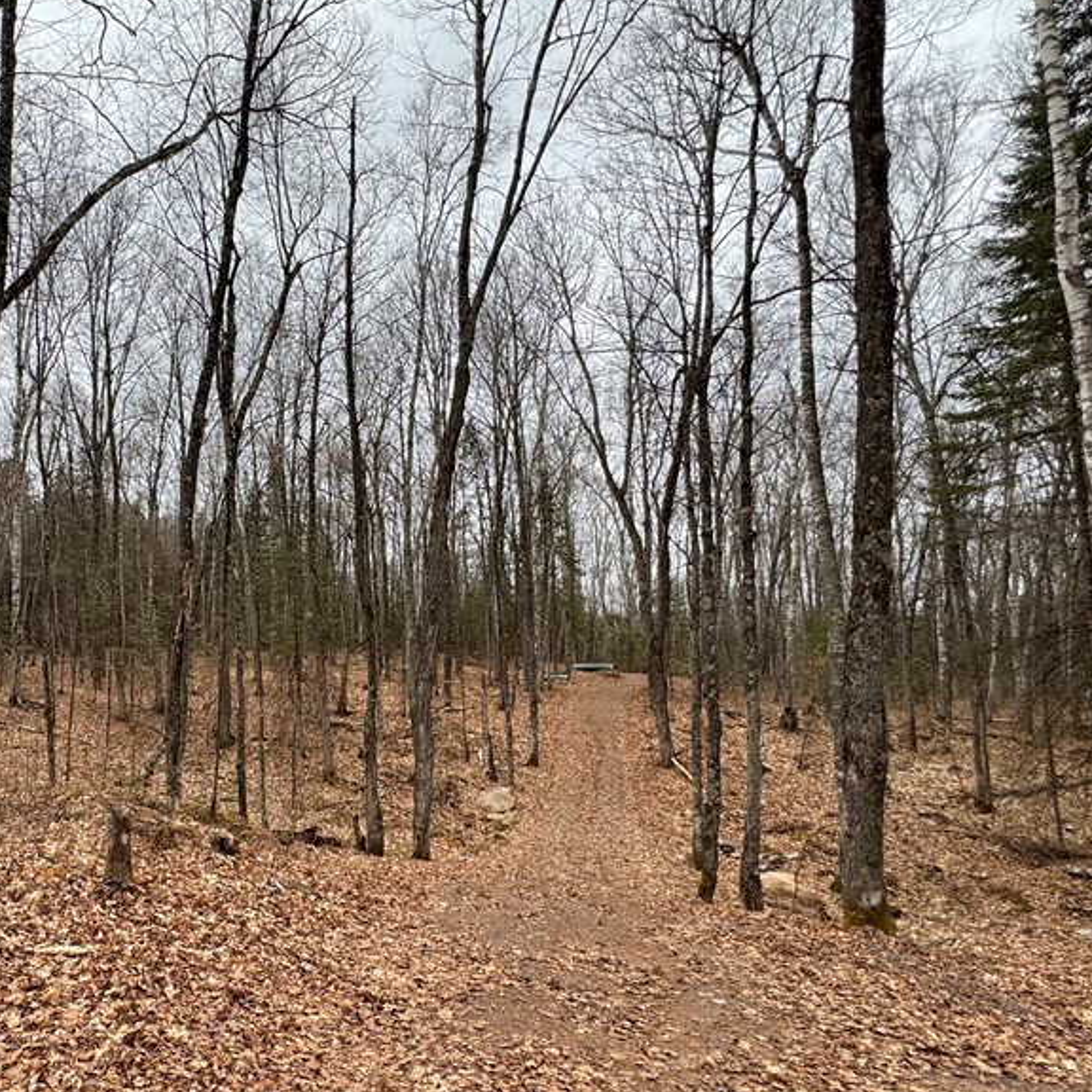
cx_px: 262
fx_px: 785
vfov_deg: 69.3
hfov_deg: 65.0
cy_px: 626
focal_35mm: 22
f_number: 2.2
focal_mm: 2.22
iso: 40
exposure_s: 1/318
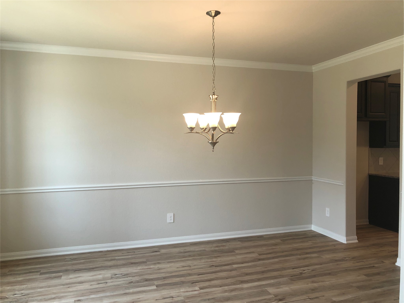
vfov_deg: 49.7
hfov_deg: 63.4
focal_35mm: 28
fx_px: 327
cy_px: 152
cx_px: 202
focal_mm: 3.99
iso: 40
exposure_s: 1/120
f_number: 1.8
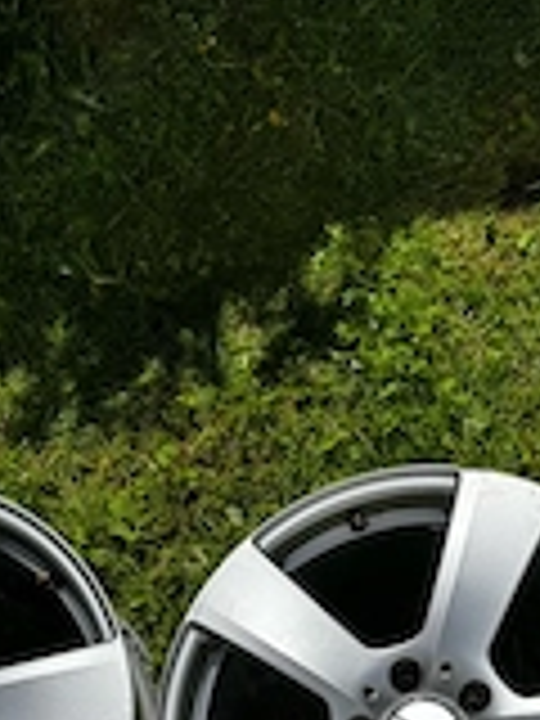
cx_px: 279
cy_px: 774
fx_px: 1248
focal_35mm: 60
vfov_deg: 29.3
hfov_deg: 24.4
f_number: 1.78
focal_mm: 6.76
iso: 80
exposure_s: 1/7092
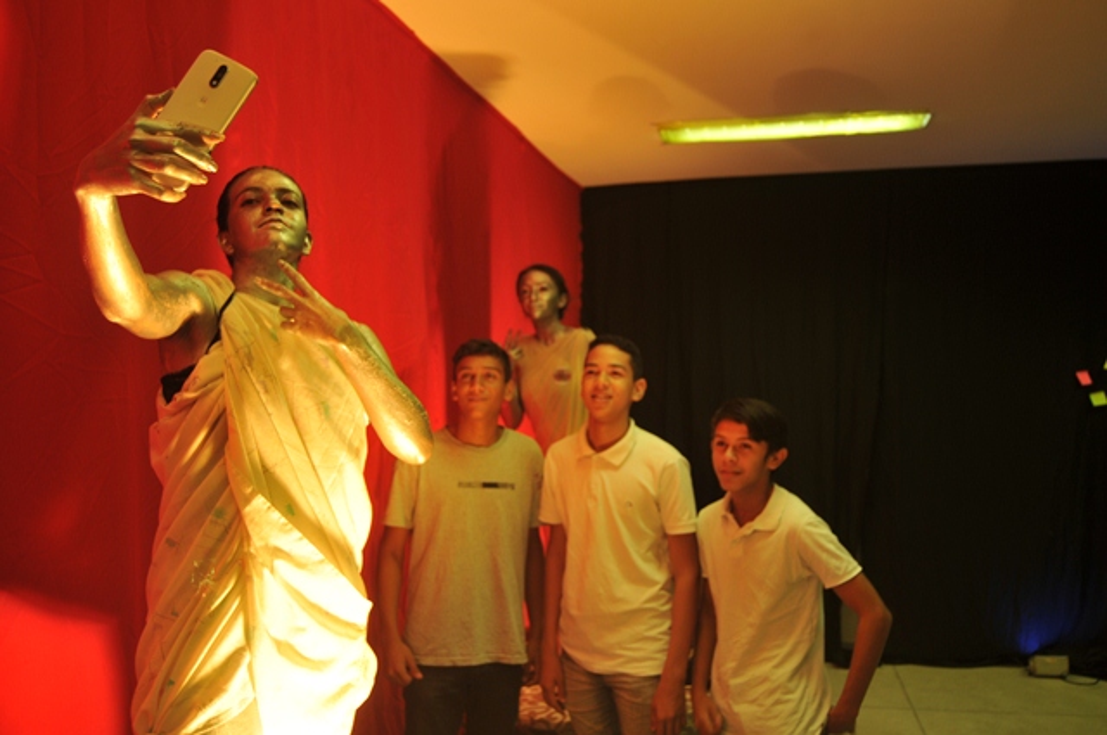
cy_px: 368
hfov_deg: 62.0
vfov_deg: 43.5
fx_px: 921
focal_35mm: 30
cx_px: 554
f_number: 3.5
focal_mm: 20
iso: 200
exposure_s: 1/40
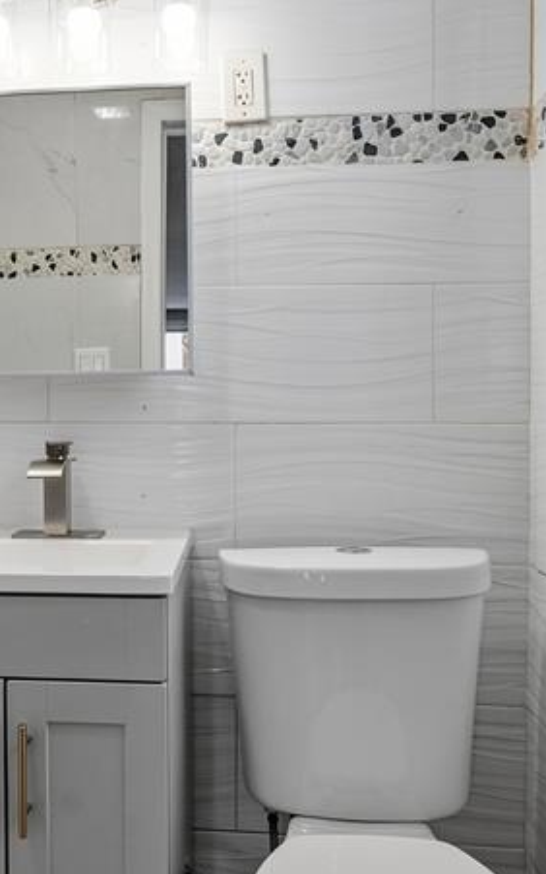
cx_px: 151
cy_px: 410
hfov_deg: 33.9
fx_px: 881
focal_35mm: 37
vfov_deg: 52.7
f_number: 8
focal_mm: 16
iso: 100
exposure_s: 1/160
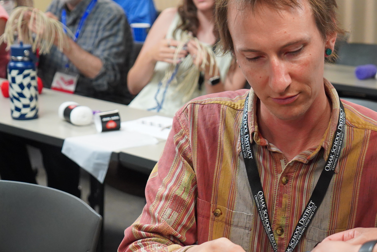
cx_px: 340
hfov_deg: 24.6
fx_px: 838
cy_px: 130
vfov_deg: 17.1
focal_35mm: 80
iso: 3200
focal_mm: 37
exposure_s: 1/160
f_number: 4
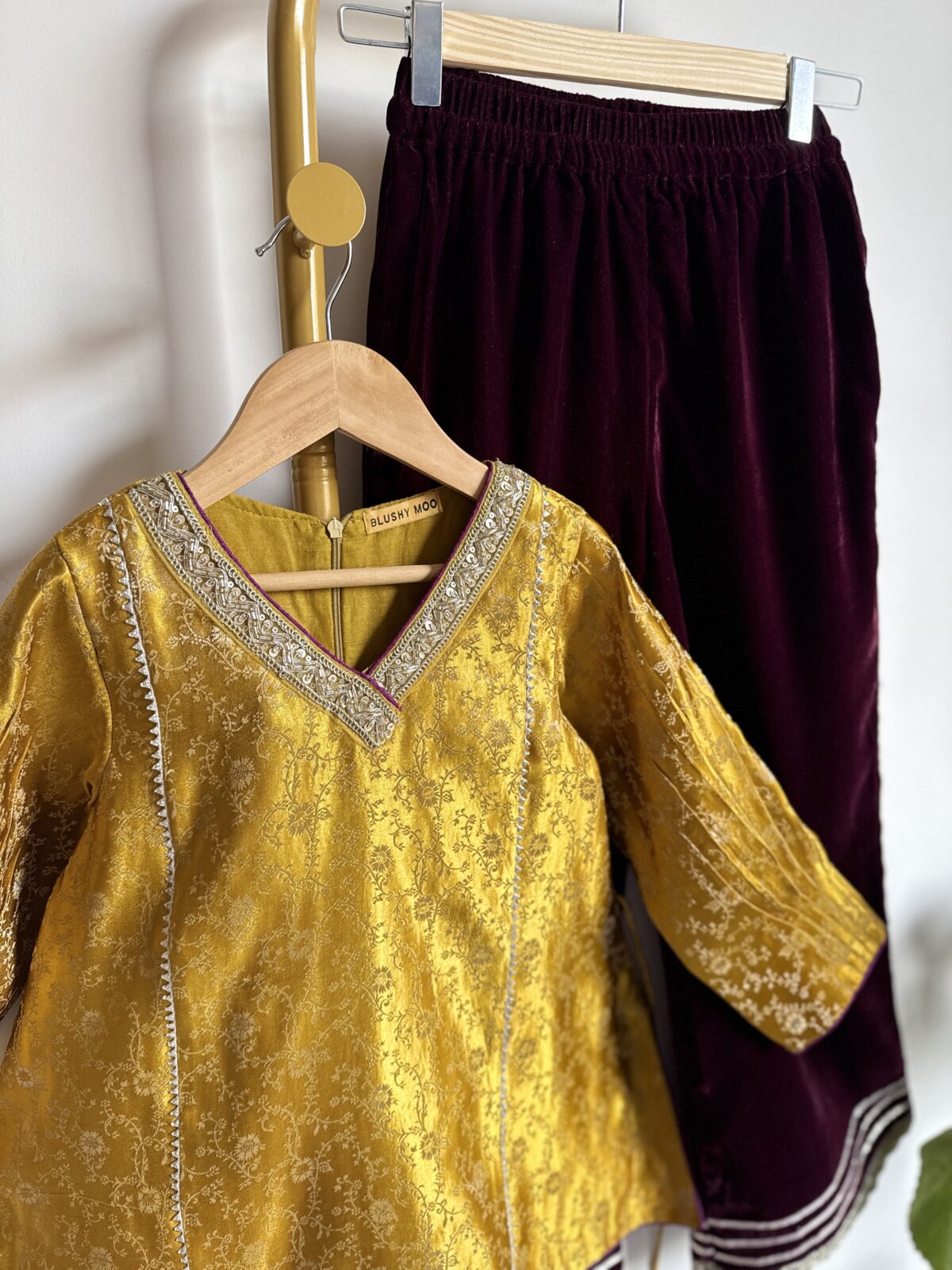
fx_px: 880
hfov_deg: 56.8
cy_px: 635
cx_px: 476
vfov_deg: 71.6
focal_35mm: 24
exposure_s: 1/121
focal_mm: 6.76
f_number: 1.78
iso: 100
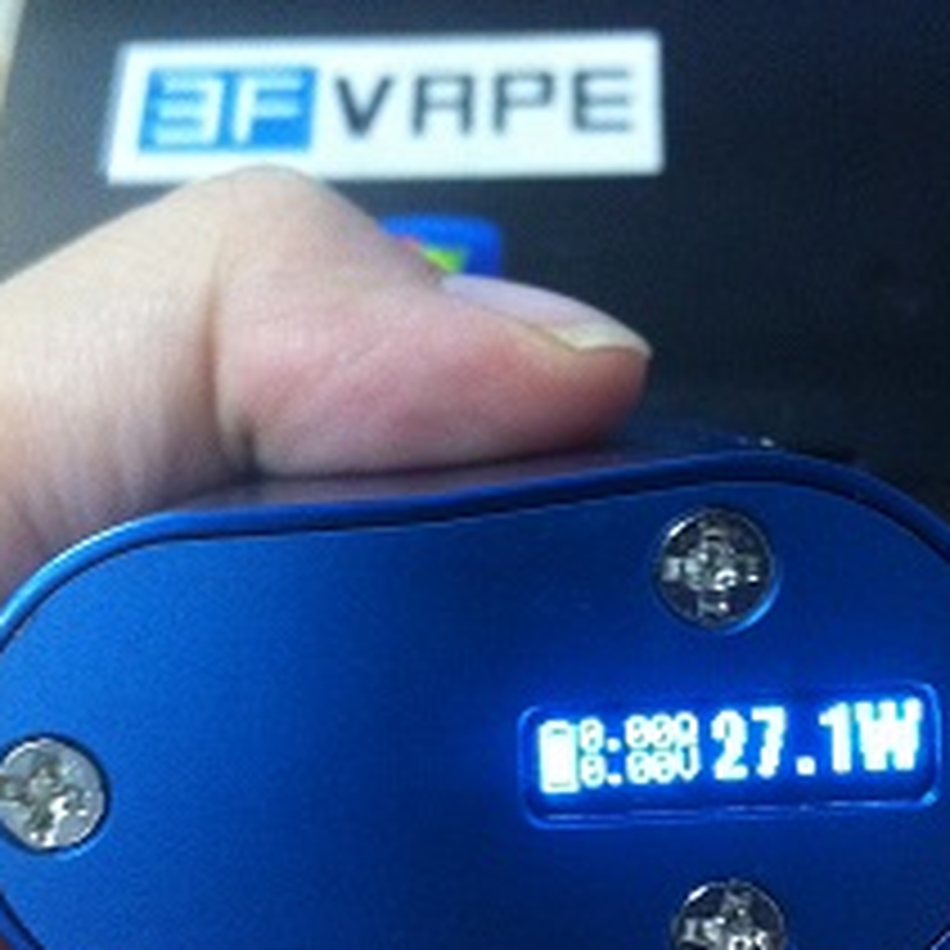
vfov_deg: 29.8
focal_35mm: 57
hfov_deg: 30.0
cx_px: 489
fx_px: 1770
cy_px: 660
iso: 400
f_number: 2.8
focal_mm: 3.85
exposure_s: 1/17
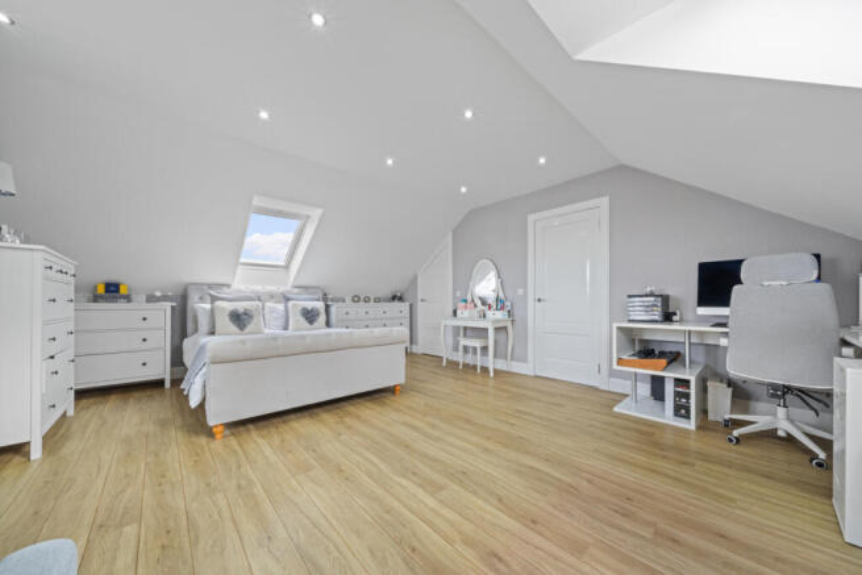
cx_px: 431
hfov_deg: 112.6
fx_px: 287
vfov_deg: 90.0
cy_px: 288
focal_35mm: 12
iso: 800
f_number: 18
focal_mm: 12
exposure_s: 1/1.67
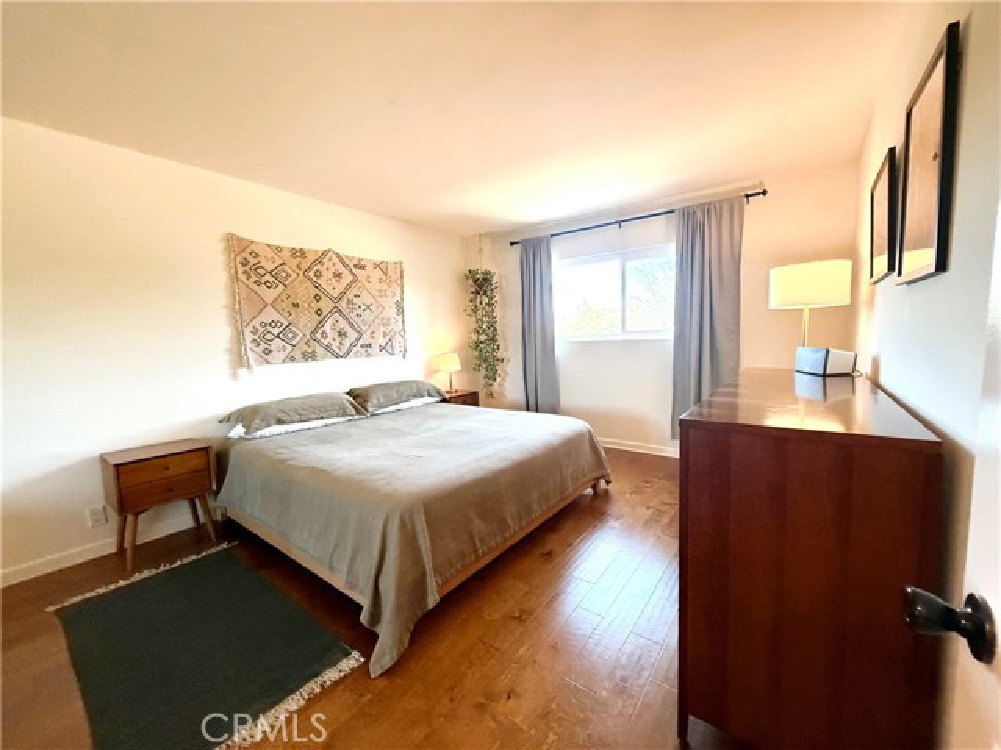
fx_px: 405
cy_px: 375
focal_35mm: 14
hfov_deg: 102.1
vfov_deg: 85.7
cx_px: 500
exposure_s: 1/120
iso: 400
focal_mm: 2.22
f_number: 2.2
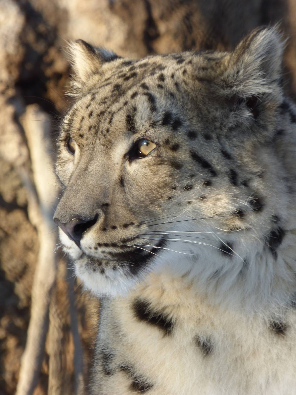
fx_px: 7844
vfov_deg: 2.9
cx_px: 148
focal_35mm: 688
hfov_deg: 2.2
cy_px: 198
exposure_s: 1/100
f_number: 5.6
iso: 100
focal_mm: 112.09
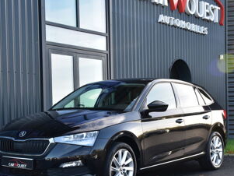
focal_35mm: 69
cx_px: 100
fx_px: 467
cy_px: 118
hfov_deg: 28.1
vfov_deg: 21.2
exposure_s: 1/100
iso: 400
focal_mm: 30
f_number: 9
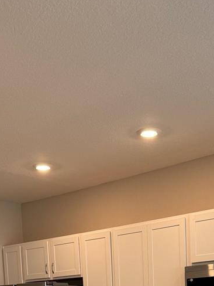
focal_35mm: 59
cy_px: 345
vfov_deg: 28.4
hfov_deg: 24.7
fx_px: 486
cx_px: 136
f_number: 1.78
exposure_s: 1/120
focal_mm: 6.76
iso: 125
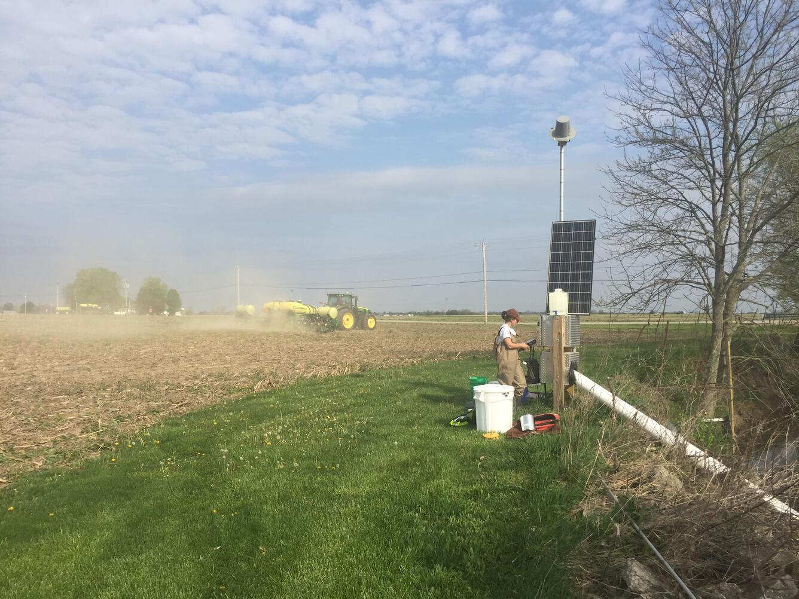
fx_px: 669
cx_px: 400
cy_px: 300
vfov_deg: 48.2
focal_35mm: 29
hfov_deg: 61.7
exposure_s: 1/2198
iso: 32
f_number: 2.2
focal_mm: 4.15
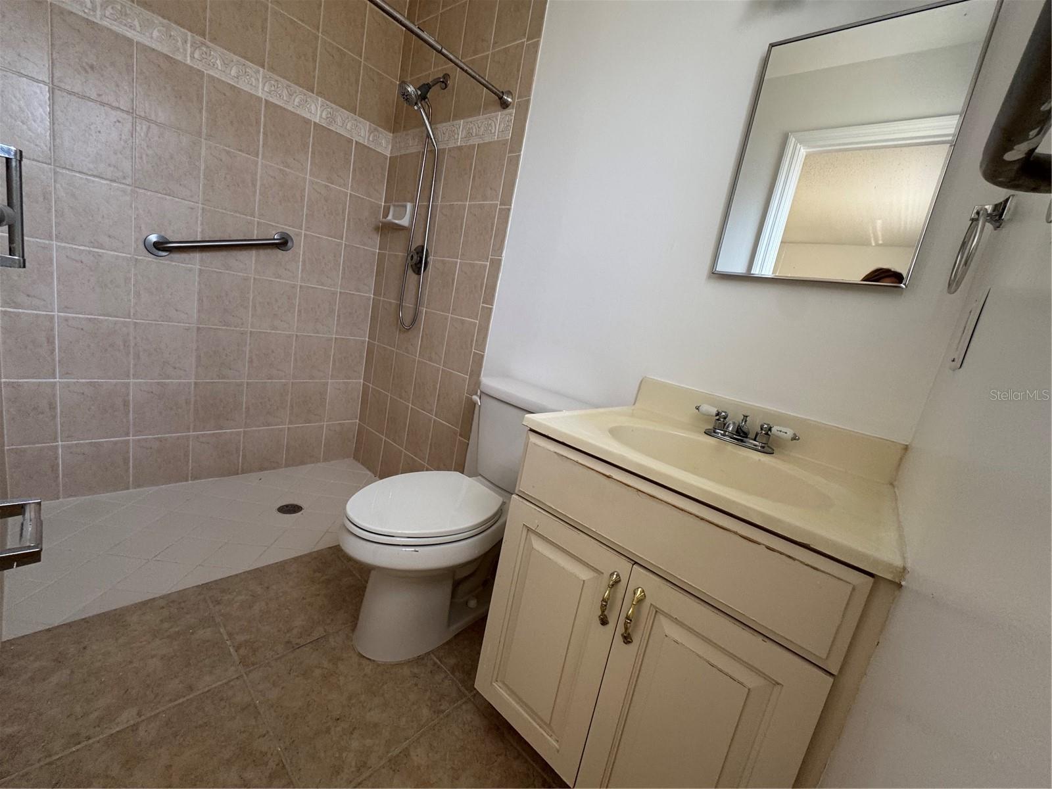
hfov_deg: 102.1
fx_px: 425
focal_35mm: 14
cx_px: 526
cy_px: 394
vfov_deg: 85.7
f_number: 2.2
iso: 160
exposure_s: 1/99
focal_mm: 2.22
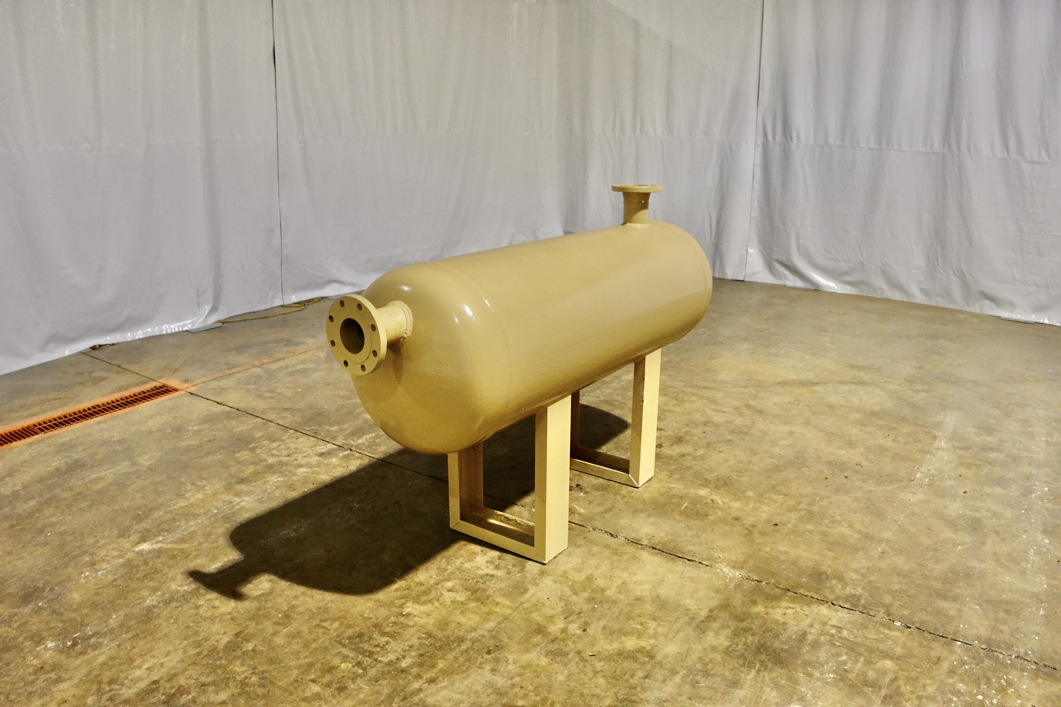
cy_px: 354
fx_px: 825
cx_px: 530
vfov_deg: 46.4
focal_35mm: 28
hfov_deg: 65.5
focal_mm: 11.11
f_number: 2.5
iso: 800
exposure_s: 1/30
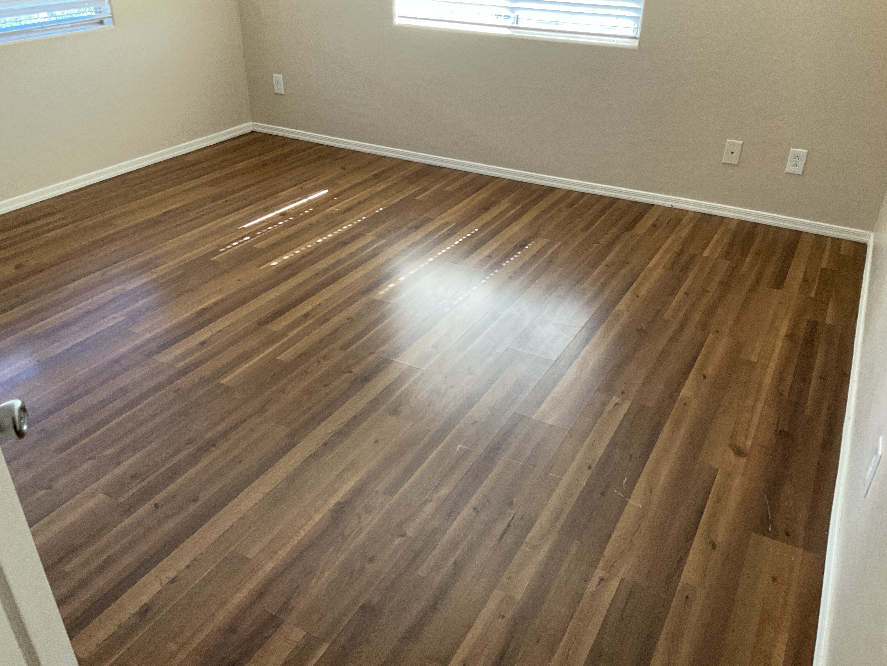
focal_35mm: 29
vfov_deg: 48.2
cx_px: 444
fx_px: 743
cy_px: 333
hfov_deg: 61.7
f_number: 1.8
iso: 100
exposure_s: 1/60
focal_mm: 3
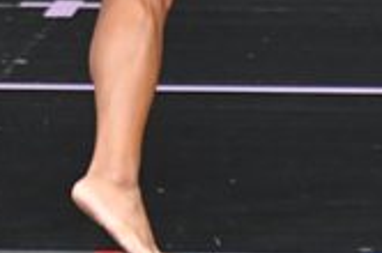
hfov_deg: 1.2
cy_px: -258
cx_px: 29
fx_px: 18576
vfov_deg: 0.8
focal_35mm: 1754
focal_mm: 250
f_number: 5.6
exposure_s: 1/400
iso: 4000
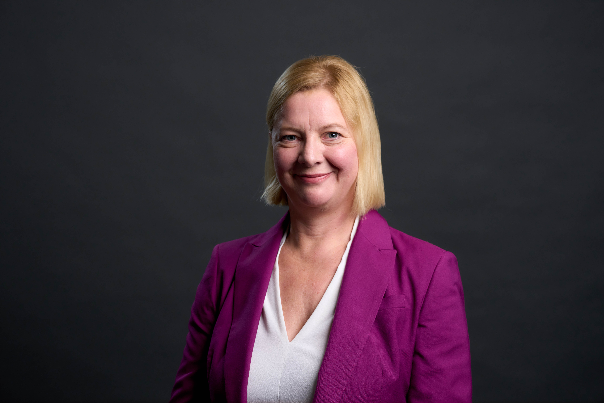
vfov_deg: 16.1
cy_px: 202
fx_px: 1426
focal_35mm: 85
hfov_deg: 23.9
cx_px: 302
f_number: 5.6
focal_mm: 85
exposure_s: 1/200
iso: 640
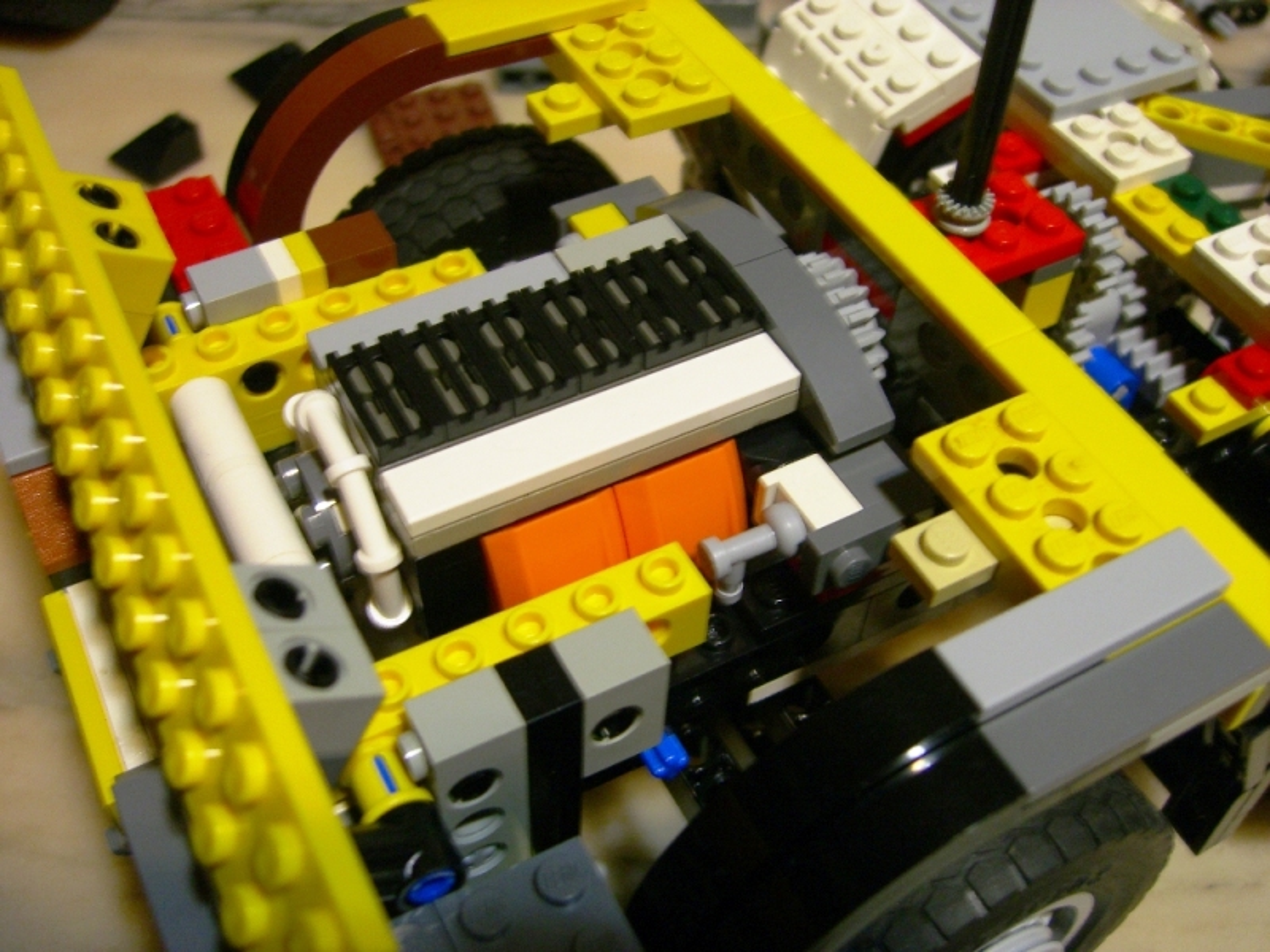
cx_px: 635
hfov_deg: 49.0
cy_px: 476
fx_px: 1394
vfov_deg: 37.7
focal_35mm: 38
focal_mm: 7.9
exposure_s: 1/8
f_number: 2.8
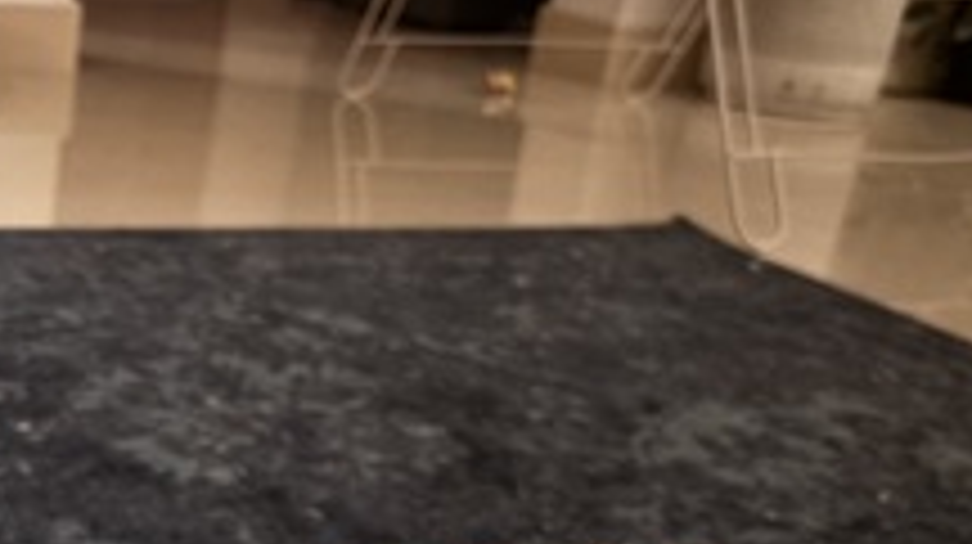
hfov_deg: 32.5
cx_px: 34
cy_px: 582
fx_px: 1545
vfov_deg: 19.2
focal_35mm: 60
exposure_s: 1/9
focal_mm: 5.96
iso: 800
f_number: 1.6
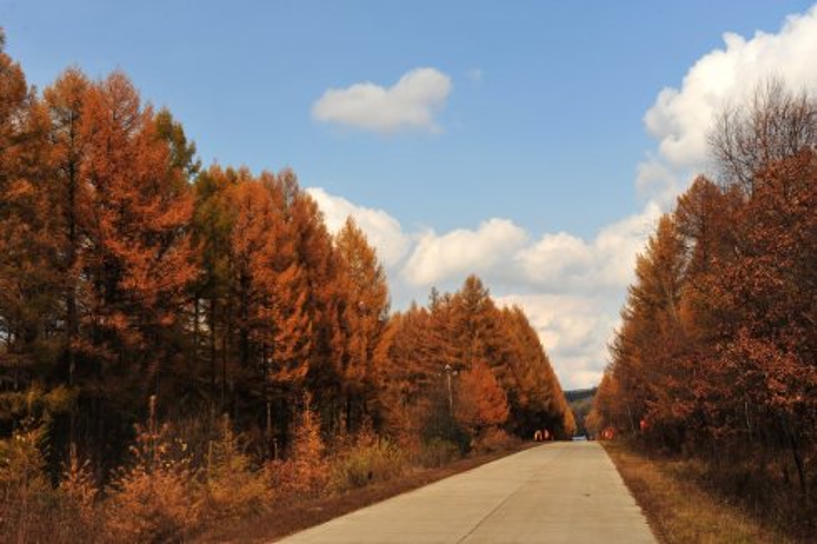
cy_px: 272
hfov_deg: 39.6
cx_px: 408
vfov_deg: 27.0
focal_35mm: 50
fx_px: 1134
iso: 200
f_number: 9
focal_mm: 50
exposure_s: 1/640
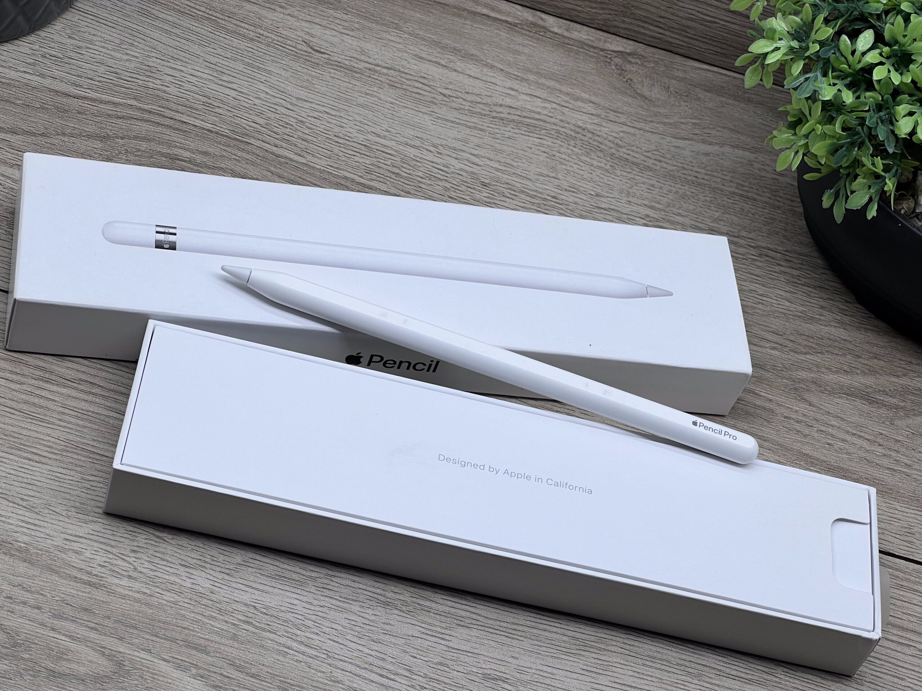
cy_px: 346
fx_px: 2051
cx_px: 461
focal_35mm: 77
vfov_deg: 19.1
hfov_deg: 25.3
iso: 32
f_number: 2.8
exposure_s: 1/106
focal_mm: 9
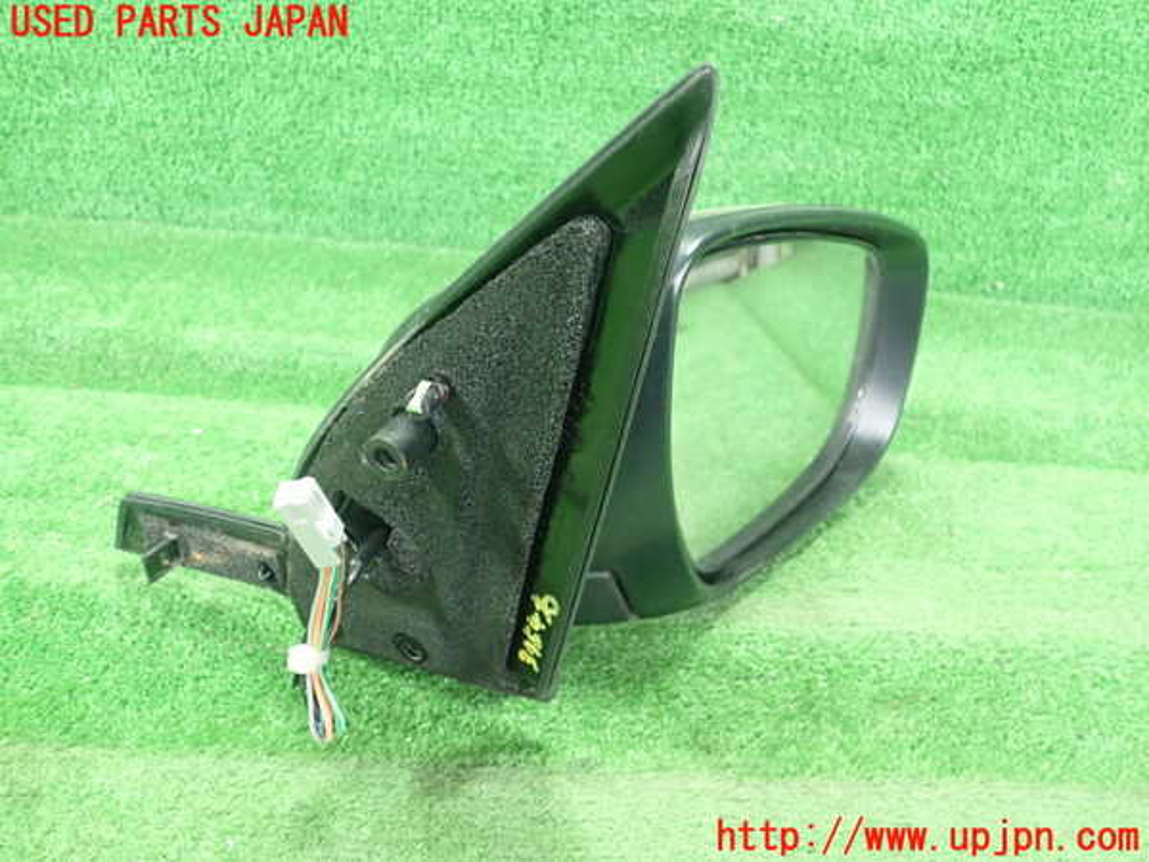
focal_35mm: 30
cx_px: 574
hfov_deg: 60.0
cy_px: 431
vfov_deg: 46.8
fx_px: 996
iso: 800
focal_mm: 5.5
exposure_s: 1/80
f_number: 2.3
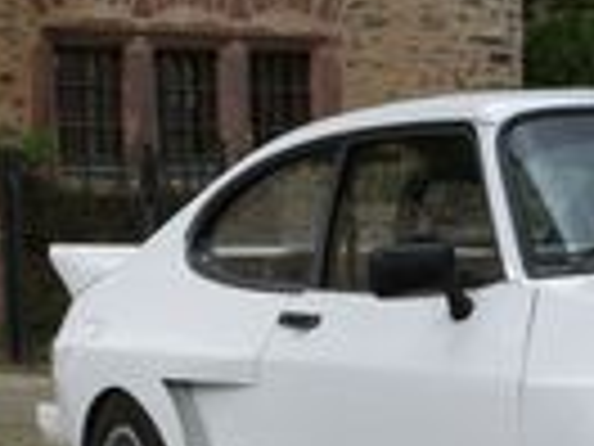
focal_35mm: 142
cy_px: 423
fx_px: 2437
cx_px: 850
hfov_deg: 13.2
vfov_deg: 10.4
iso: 100
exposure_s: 1/125
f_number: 4
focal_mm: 8.5
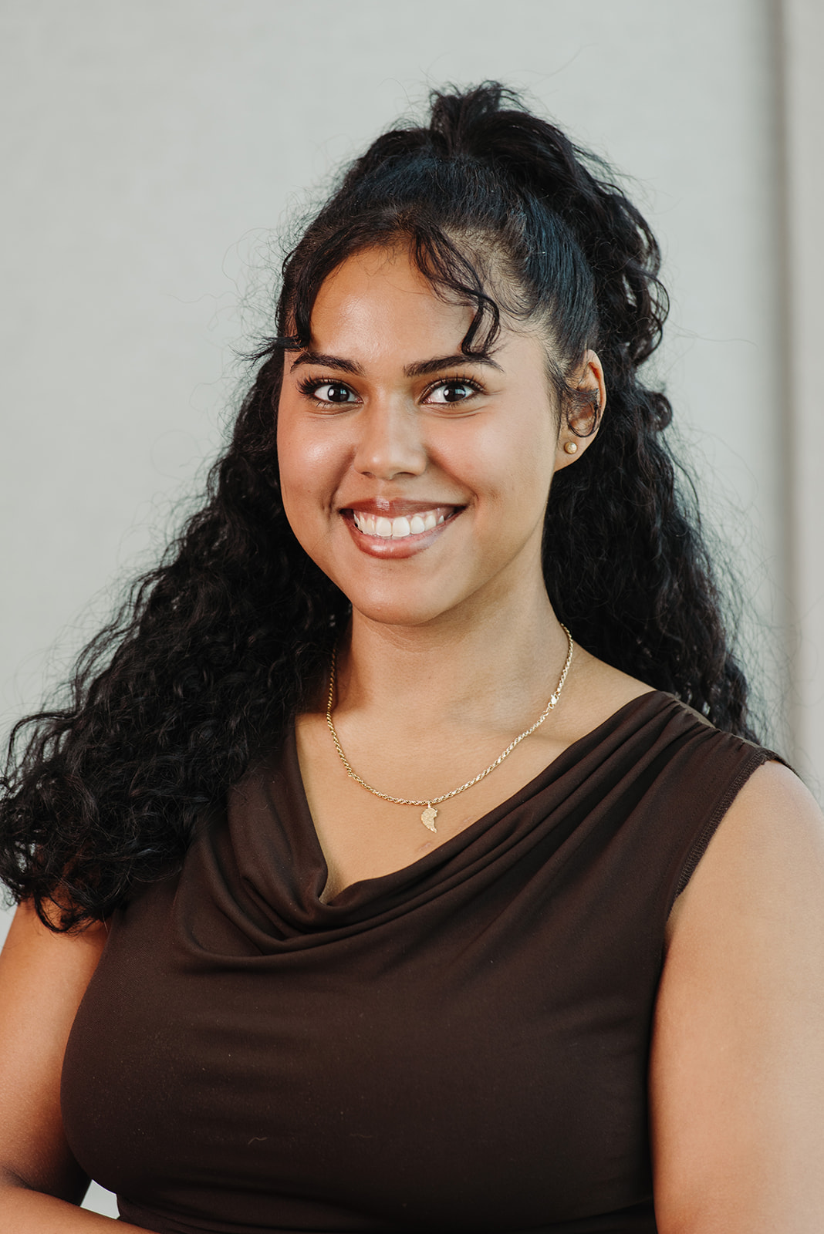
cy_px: 617
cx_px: 412
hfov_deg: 8.1
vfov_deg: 12.1
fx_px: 5831
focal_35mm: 170
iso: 320
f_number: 4
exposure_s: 1/200
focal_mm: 170
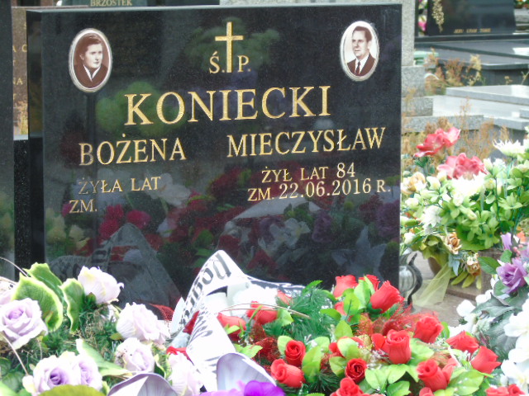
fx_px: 2170
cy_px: 198
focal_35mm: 142
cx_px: 264
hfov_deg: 13.9
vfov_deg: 10.4
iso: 200
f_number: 4.7
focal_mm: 25
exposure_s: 1/125
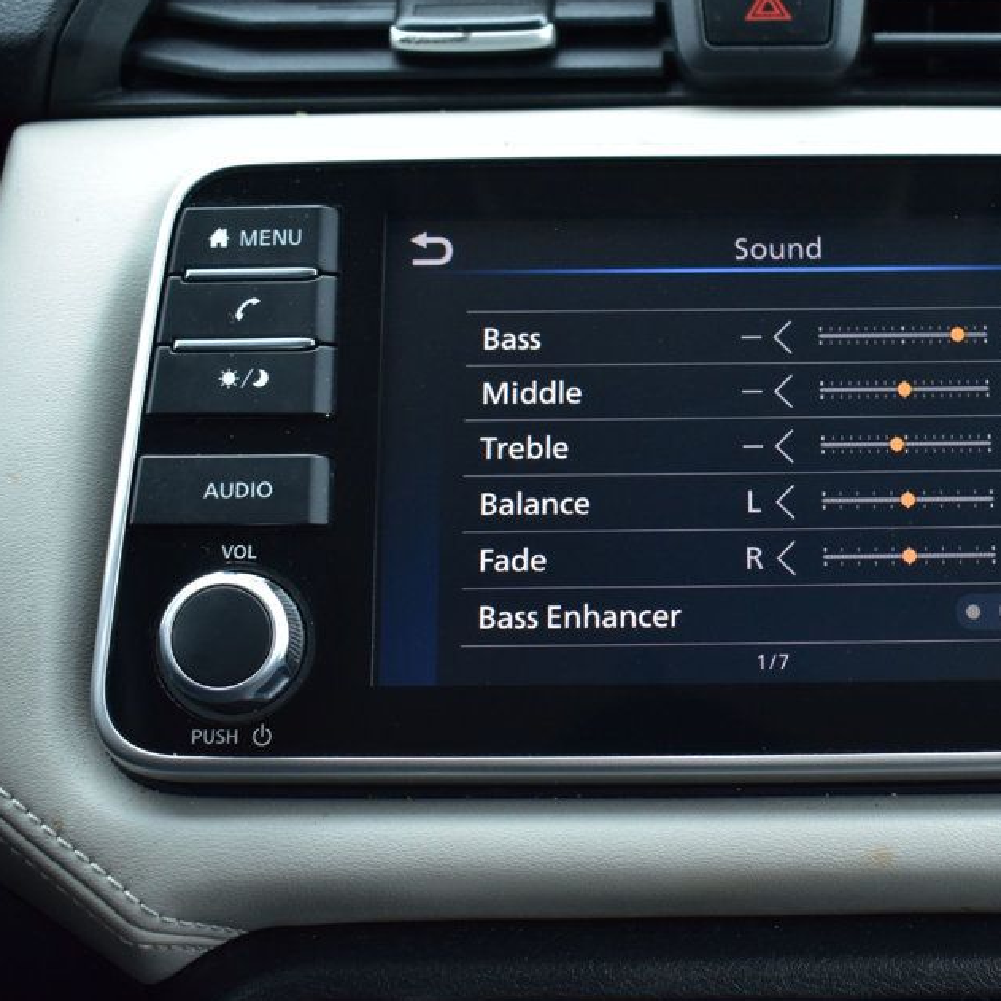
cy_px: 481
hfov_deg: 29.1
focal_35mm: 58
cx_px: 758
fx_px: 1898
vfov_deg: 29.5
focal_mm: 28
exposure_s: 1/100
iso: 400
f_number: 5
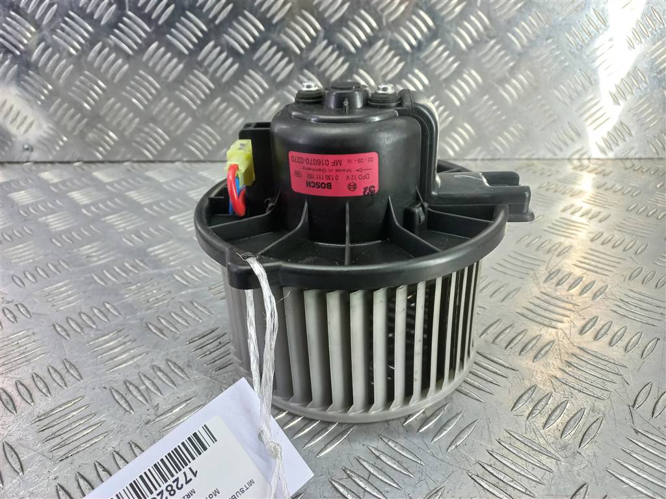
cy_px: 250
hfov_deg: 69.4
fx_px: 481
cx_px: 333
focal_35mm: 25
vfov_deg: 54.9
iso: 125
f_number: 1.8
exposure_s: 1/50
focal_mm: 4.6
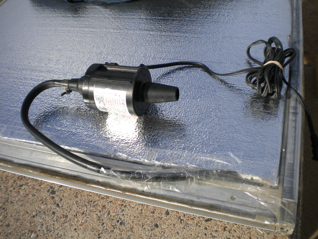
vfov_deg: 40.7
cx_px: 159
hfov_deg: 52.6
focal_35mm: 35
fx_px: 322
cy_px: 120
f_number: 4.6
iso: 80
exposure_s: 1/810
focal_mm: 6.3
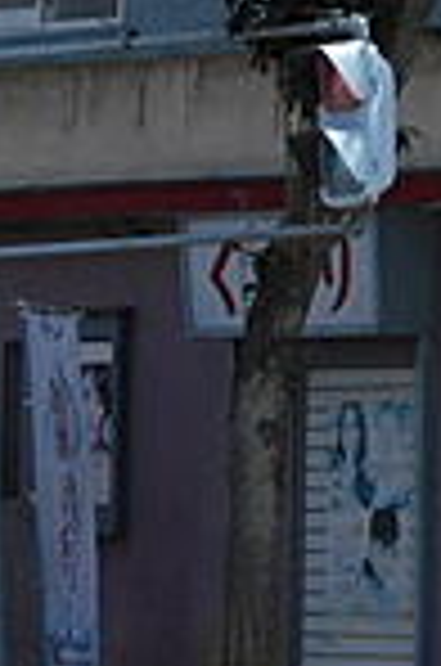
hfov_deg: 2.9
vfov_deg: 4.5
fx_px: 8492
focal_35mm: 460
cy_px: -198
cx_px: 1206
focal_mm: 18.2
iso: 80
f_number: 5.8
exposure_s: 1/250
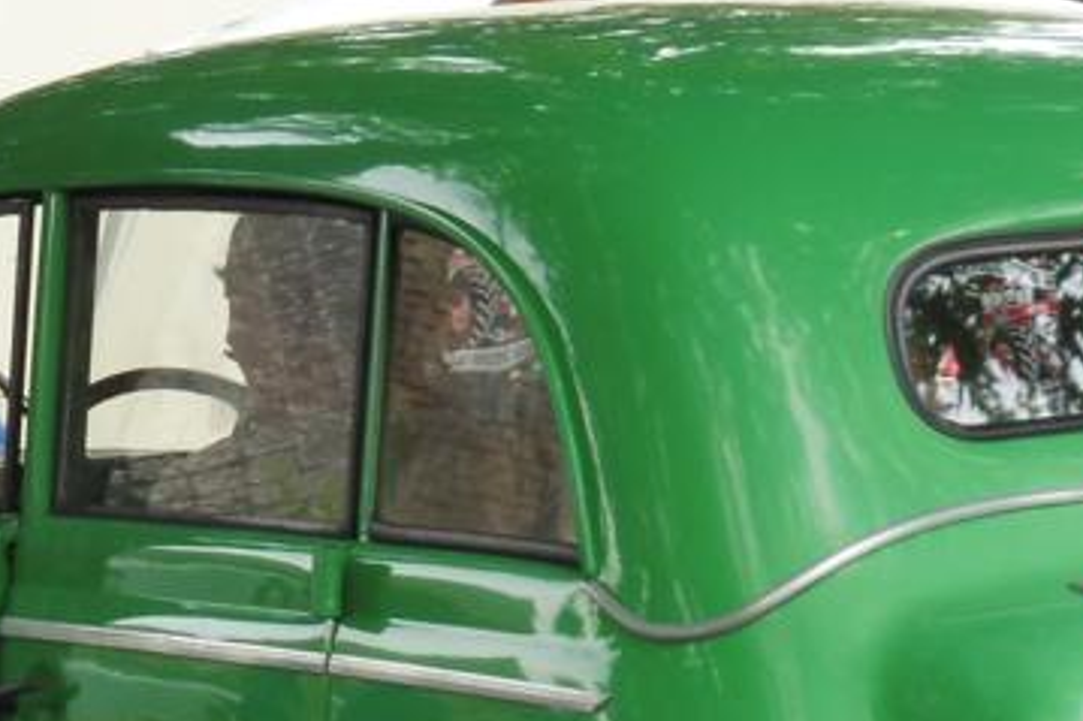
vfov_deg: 5.2
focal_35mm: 261
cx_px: 911
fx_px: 7848
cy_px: 851
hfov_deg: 7.9
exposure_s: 1/100
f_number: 5
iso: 100
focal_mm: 13.3
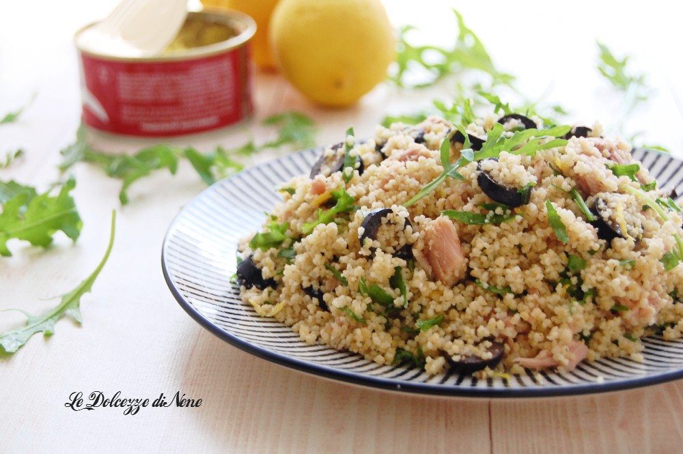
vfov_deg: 18.9
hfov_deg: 28.1
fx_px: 1365
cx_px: 342
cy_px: 227
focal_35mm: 72
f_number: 5.6
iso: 400
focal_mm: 48
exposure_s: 1/60
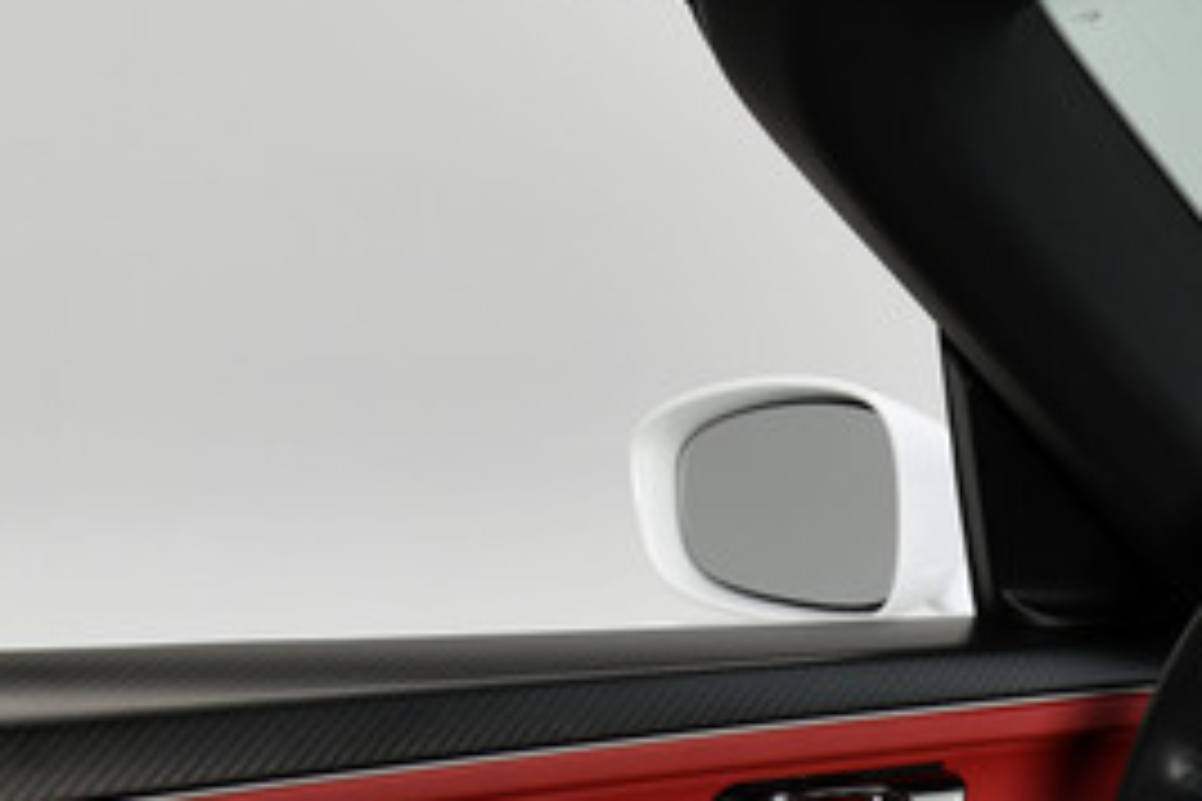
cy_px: 1397
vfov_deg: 13.7
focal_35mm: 90
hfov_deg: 19.2
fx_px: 3005
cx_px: 1904
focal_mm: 24
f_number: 8
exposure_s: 1/250
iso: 200
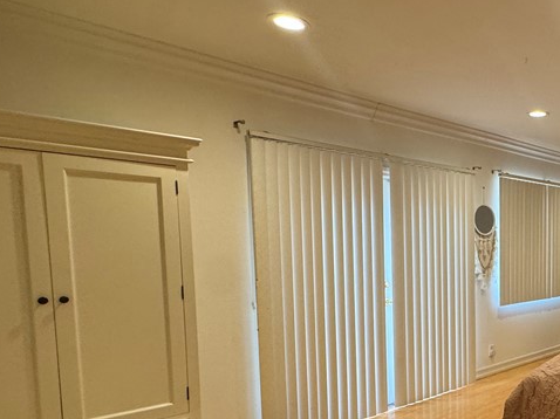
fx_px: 485
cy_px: 288
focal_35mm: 30
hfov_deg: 50.1
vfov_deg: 45.9
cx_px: 545
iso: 200
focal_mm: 2.22
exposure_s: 1/120
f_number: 2.2
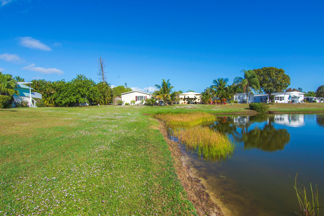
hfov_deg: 90.0
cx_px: 162
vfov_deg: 67.4
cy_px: 108
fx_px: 162
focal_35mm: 18
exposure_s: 1/400
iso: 320
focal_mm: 12
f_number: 10
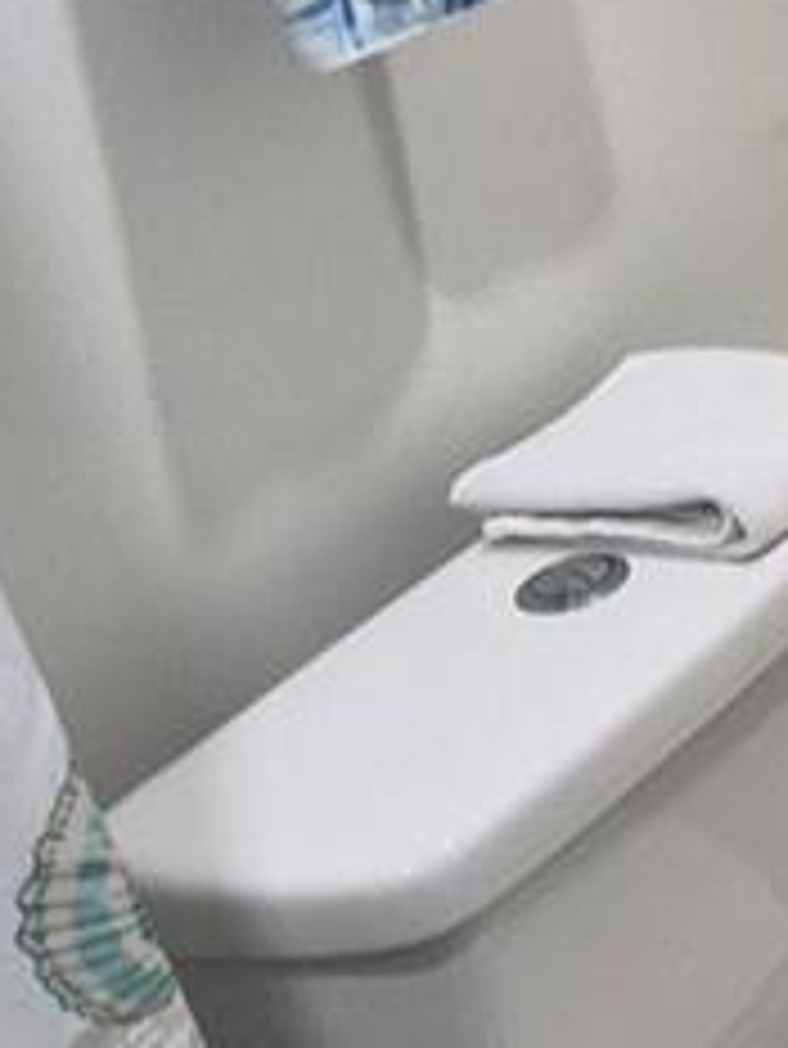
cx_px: 1571
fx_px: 2032
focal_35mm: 67
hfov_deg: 16.6
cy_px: -103
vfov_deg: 26.7
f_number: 2.2
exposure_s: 1/60
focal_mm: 1.74
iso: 250
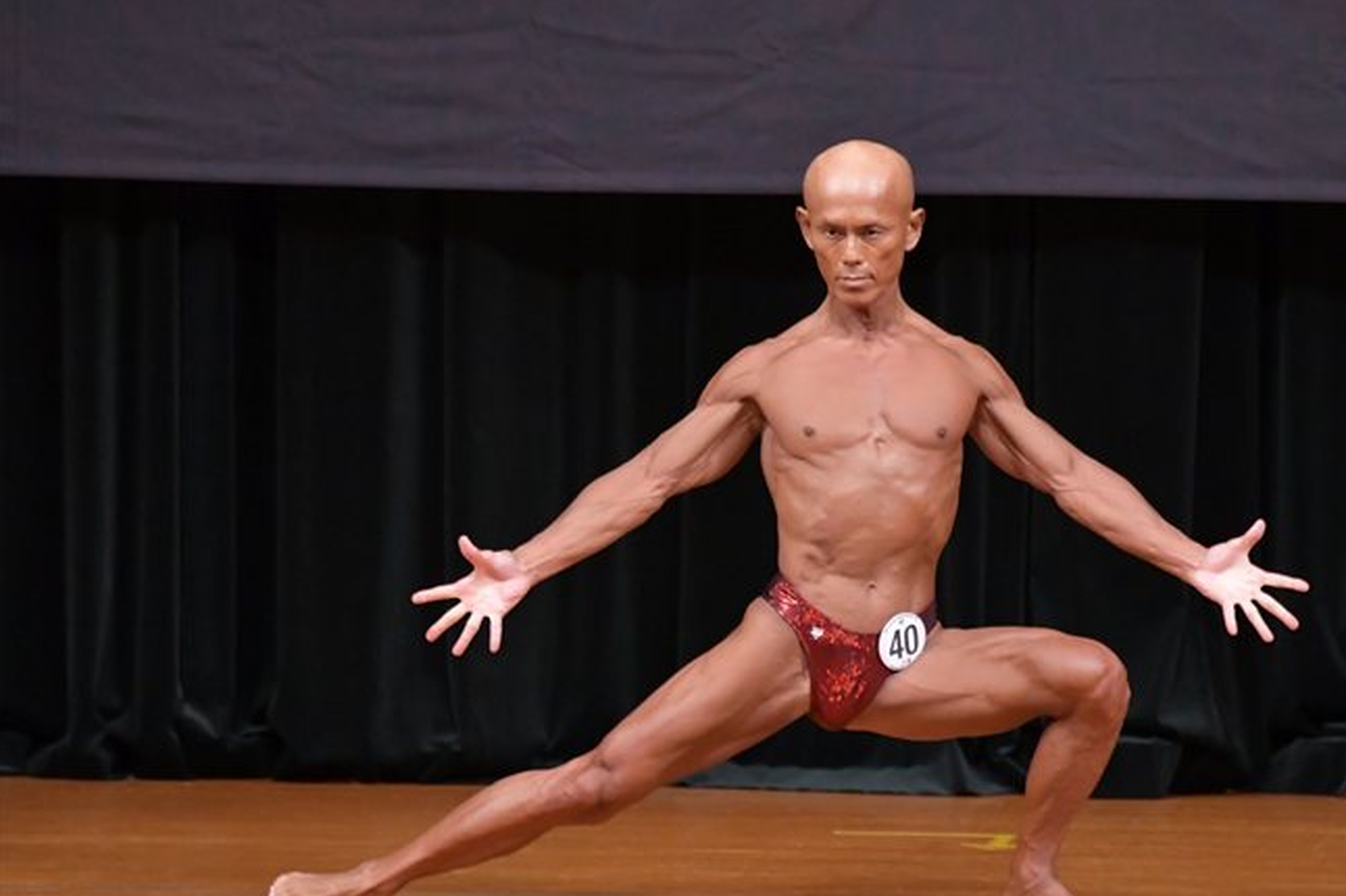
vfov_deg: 3.6
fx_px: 14125
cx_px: 801
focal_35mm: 378
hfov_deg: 5.5
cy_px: 502
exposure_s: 1/400
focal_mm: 210
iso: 5000
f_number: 5.6
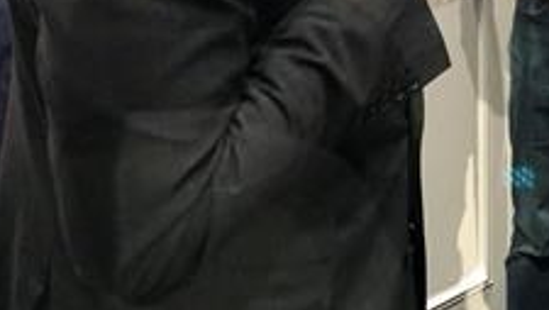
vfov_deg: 13.2
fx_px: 1282
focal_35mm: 88
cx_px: 573
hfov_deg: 23.0
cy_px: -124
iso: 100
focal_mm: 3.99
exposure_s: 1/9
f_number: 1.8
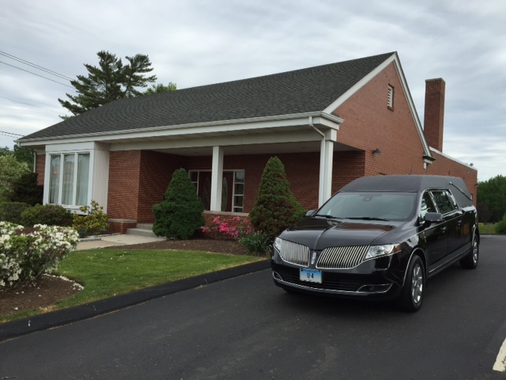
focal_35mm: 29
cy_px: 190
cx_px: 253
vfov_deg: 48.2
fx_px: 424
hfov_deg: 61.7
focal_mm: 4.15
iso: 32
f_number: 2.2
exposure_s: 1/824
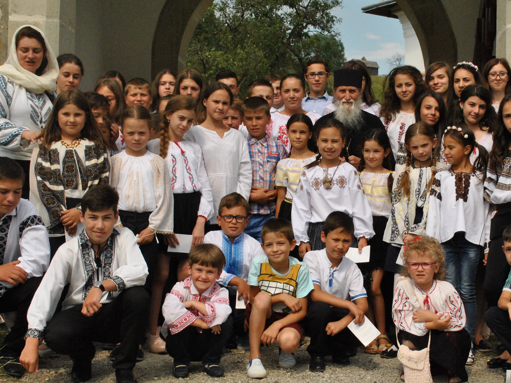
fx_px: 974
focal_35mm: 66
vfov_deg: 22.2
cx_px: 340
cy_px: 225
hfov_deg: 29.2
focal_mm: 28
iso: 800
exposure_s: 1/2500
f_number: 7.1
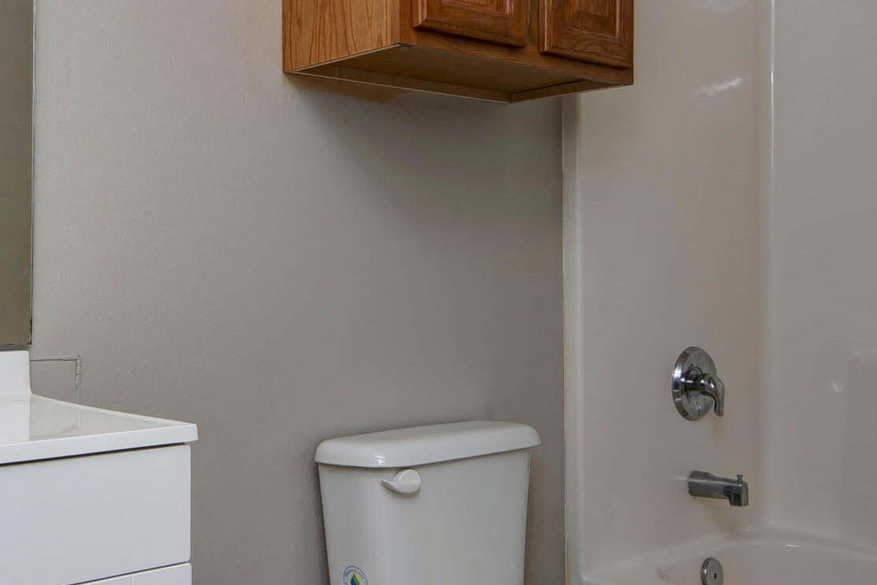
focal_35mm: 43
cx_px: 356
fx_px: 1048
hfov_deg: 45.2
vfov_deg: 31.2
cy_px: 262
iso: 100
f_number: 6.3
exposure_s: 1/200
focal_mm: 16
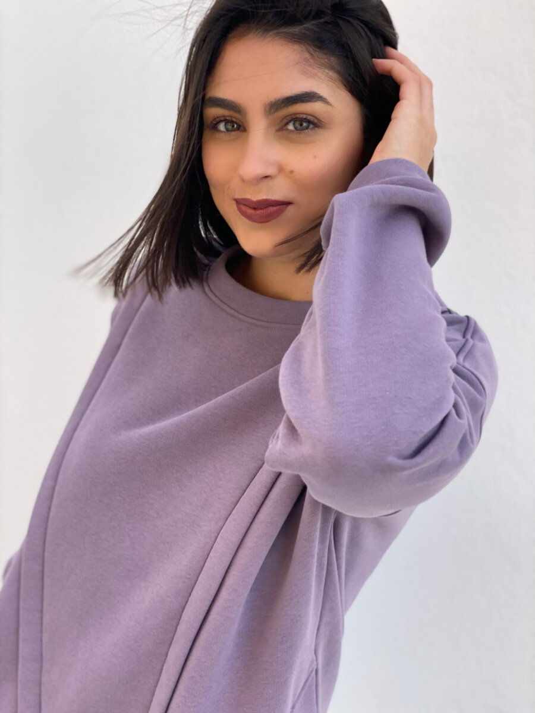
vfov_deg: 36.8
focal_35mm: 52
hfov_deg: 28.0
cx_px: 268
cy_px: 356
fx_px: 1072
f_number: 2
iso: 20
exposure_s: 1/161
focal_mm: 6
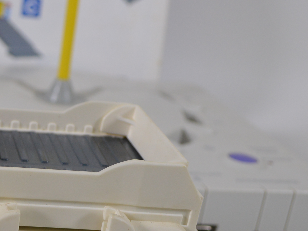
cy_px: 260
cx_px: -81
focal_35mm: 91
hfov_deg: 19.9
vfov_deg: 15.7
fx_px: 810
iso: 360
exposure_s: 1/125
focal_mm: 24
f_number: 5.6
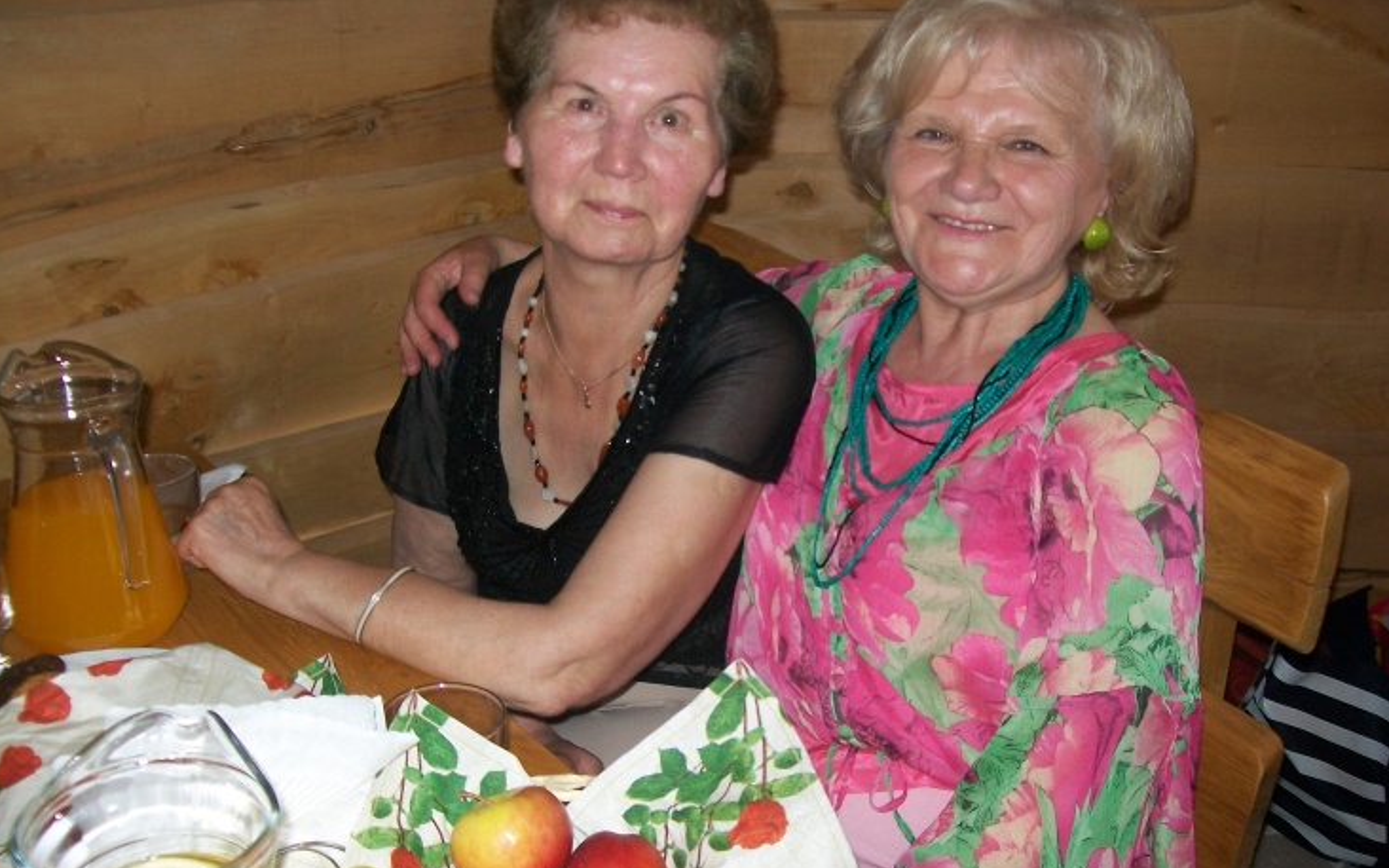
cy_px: 500
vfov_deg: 32.7
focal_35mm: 39
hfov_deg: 50.4
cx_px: 691
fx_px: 1476
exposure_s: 1/30
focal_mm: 6
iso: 80
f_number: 2.7
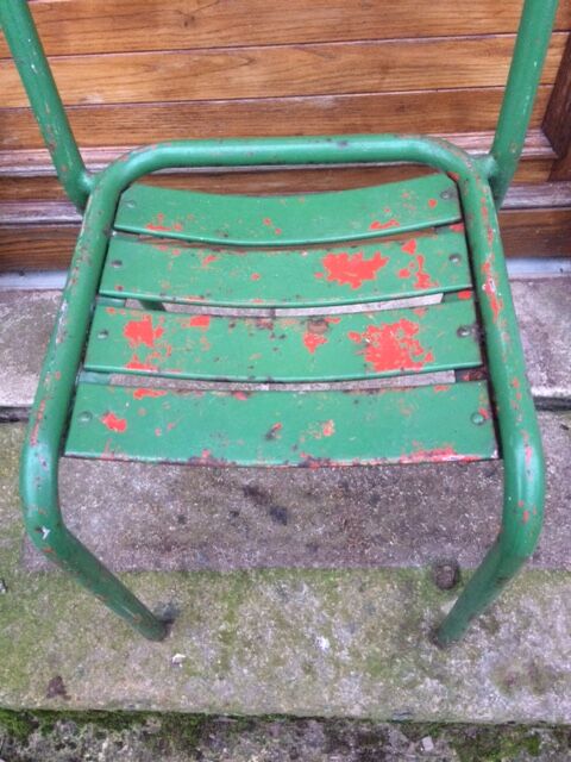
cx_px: 286
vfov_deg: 61.7
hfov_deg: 48.2
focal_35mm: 29
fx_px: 638
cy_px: 381
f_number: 2.2
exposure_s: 1/20
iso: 250
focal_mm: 4.15
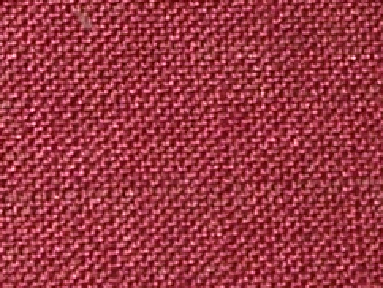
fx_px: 5582
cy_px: -109
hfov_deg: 3.9
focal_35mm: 504
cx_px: 609
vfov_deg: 2.9
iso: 80
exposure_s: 1/80
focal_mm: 8.7
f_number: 3.2
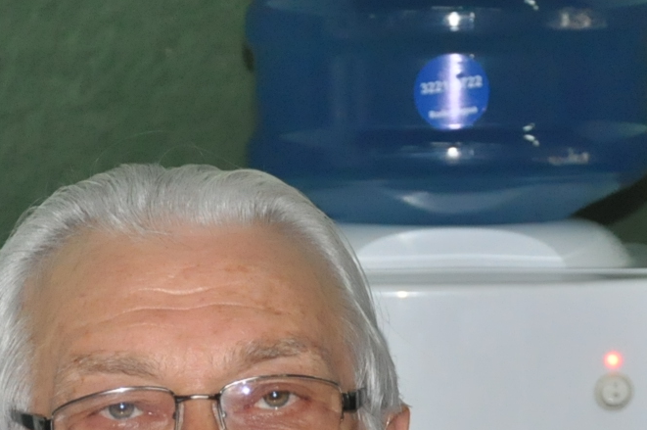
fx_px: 5062
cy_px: 592
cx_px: 148
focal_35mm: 282
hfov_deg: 7.3
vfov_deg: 4.8
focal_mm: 58
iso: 2000
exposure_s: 1/60
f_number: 5
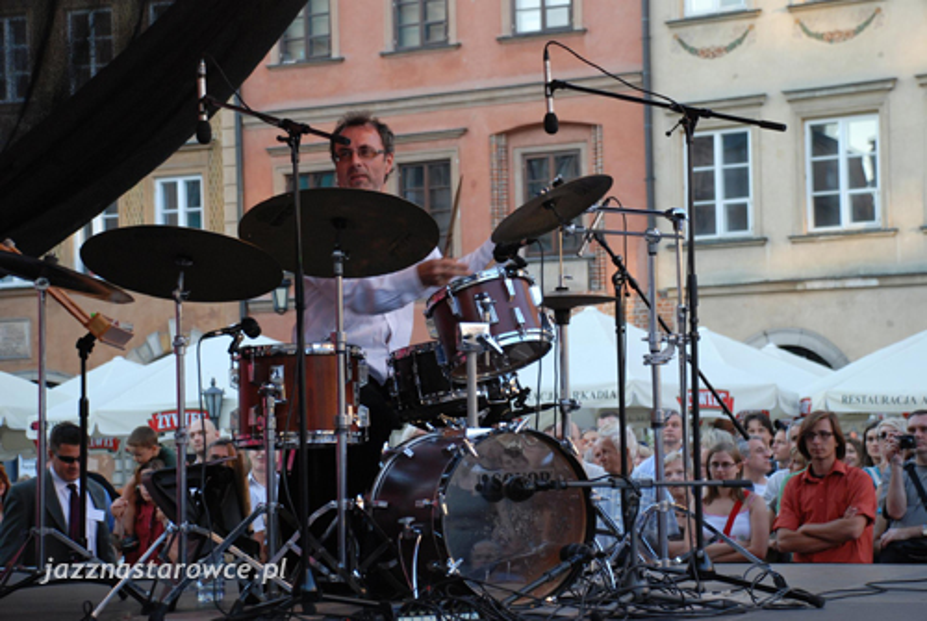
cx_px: 464
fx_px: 2244
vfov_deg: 15.8
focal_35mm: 87
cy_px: 310
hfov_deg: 23.3
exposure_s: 1/80
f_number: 5.3
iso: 400
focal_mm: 58
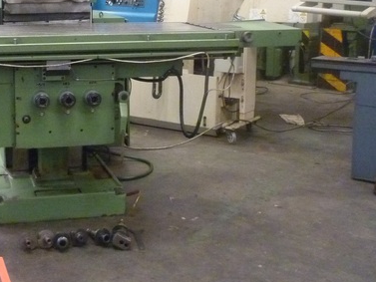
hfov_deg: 33.5
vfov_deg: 25.7
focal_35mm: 56
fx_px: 608
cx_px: 82
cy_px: 57
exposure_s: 1/50
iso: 800
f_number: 2.8
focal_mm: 5.5
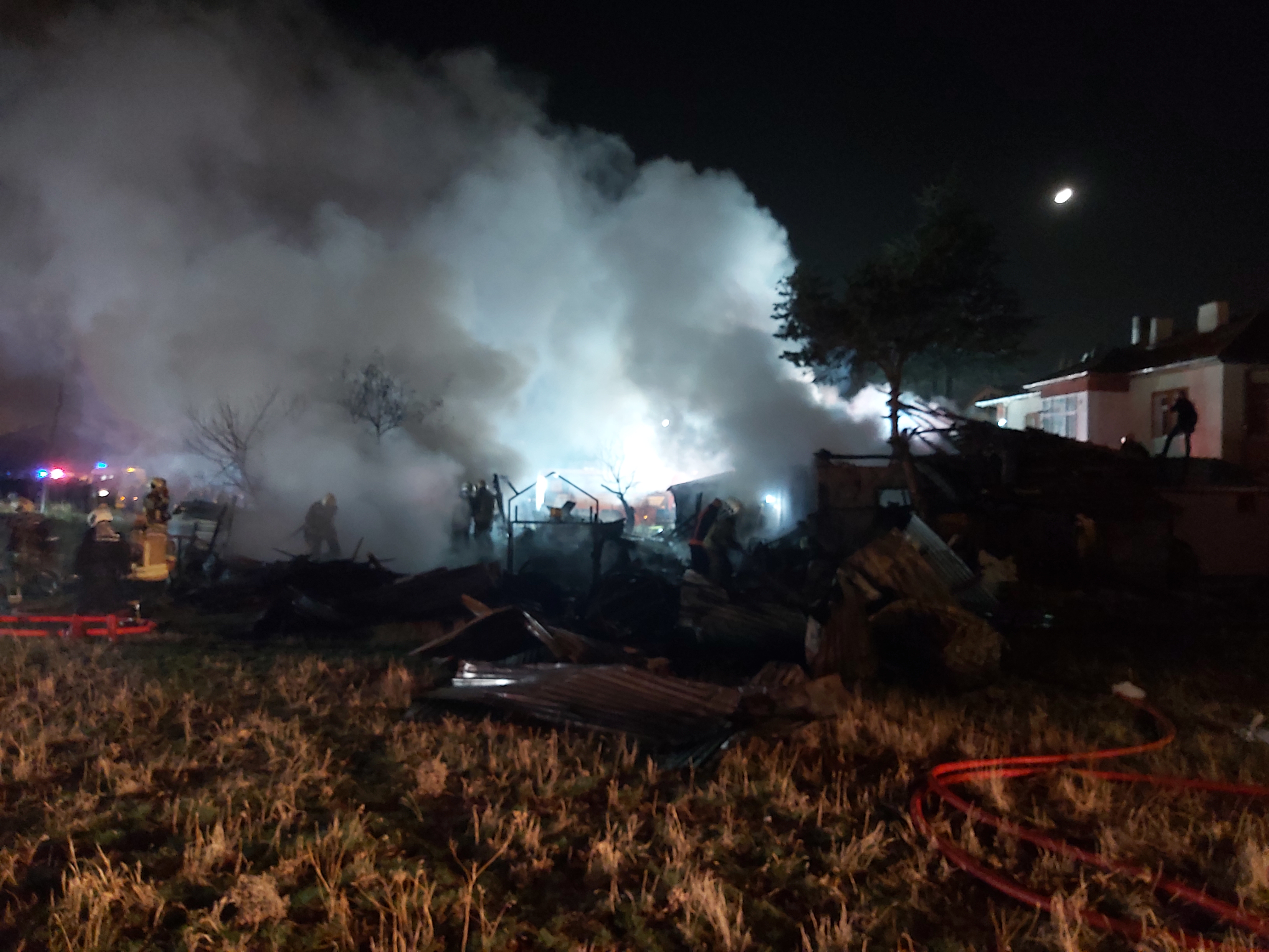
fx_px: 953
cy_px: 476
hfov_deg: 67.3
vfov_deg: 53.1
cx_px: 634
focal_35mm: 26
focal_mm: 3.92
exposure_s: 1/10
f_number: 1.7
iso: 800
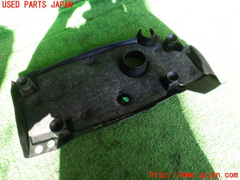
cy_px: 90
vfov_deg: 54.9
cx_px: 120
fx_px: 173
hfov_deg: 69.4
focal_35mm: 25
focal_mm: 4.5
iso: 125
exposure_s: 1/60
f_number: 2.8
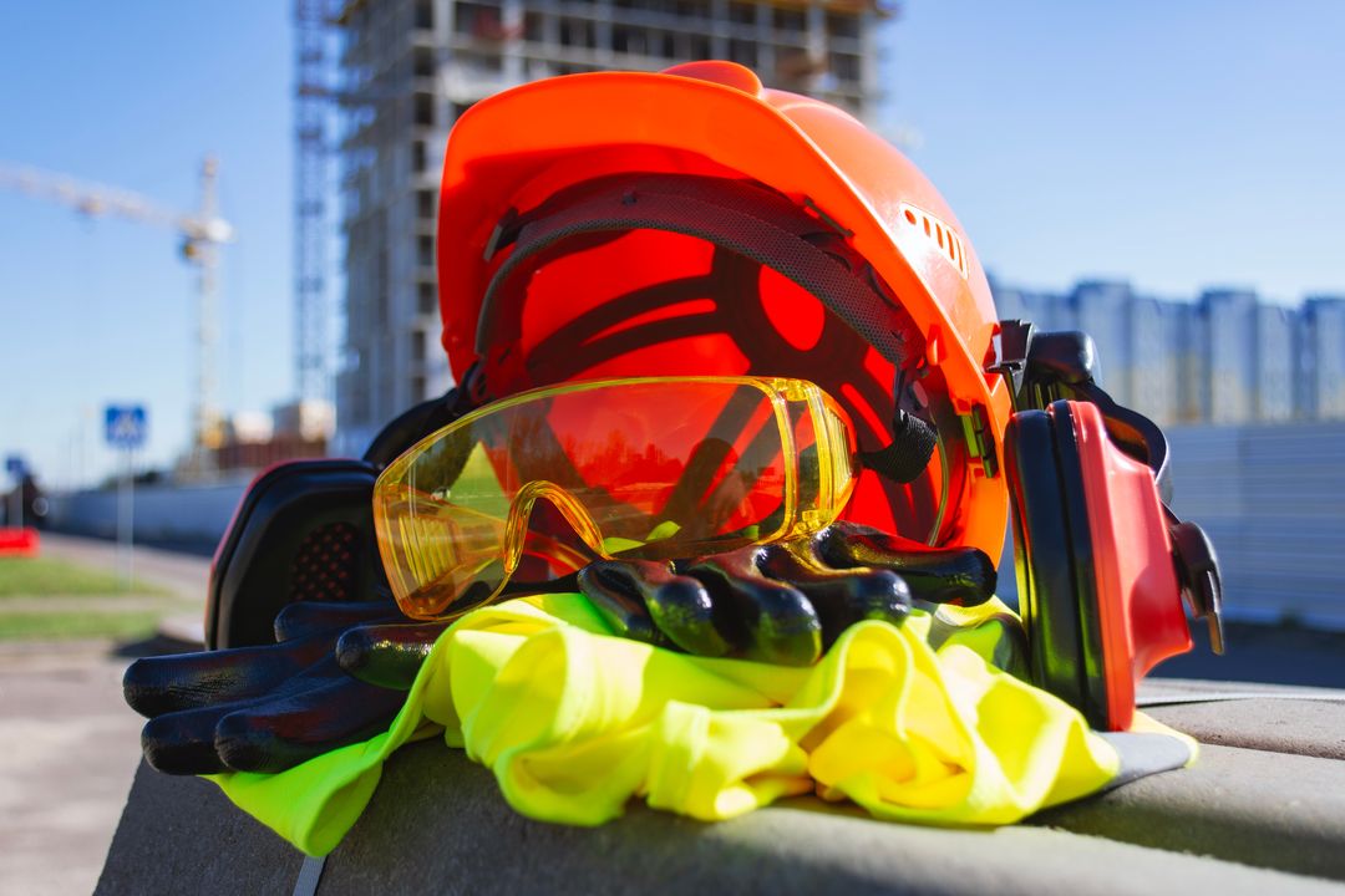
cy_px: 448
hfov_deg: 46.4
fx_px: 1569
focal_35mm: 42
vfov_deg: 31.9
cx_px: 672
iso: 100
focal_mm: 28
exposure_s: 1/500
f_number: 4.5
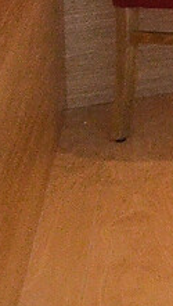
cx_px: 1290
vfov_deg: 13.6
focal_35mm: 136
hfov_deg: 4.1
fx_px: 1104
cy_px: -294
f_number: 4
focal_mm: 10
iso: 1000
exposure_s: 1/60
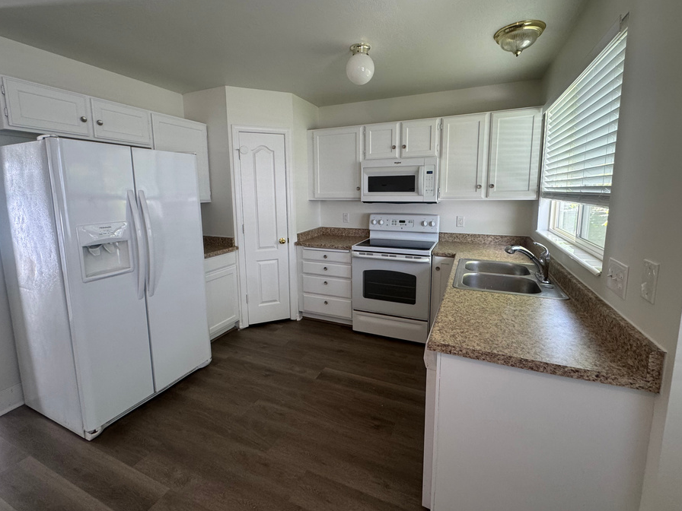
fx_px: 315
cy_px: 236
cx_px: 336
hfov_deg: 94.5
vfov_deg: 78.0
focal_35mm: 16
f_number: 2.2
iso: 160
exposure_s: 1/120
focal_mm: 2.22
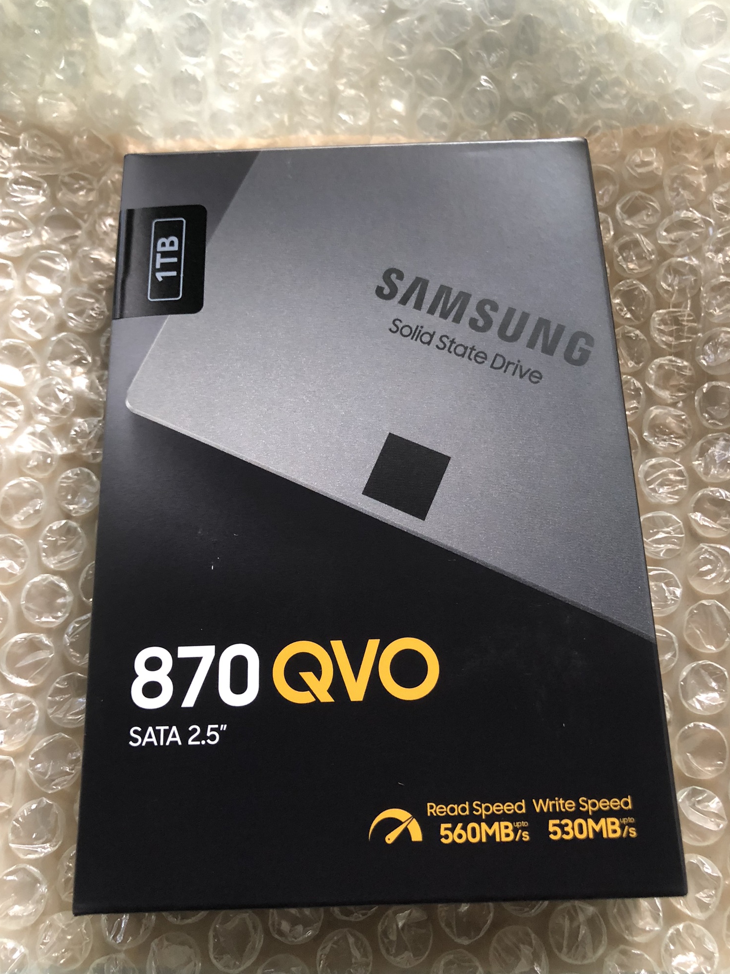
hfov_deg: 48.2
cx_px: 364
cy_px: 477
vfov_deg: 61.7
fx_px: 815
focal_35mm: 29
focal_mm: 4
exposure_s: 1/15
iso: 80
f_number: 1.8
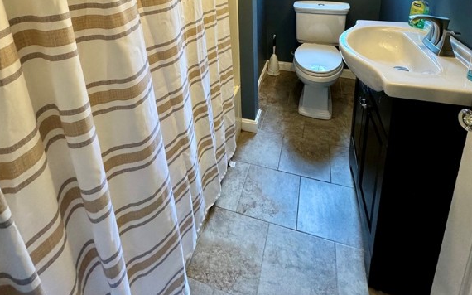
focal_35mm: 20
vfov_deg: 49.6
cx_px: 236
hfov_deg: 85.1
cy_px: 6
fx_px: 257
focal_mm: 2.22
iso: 320
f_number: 2.2
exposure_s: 1/60
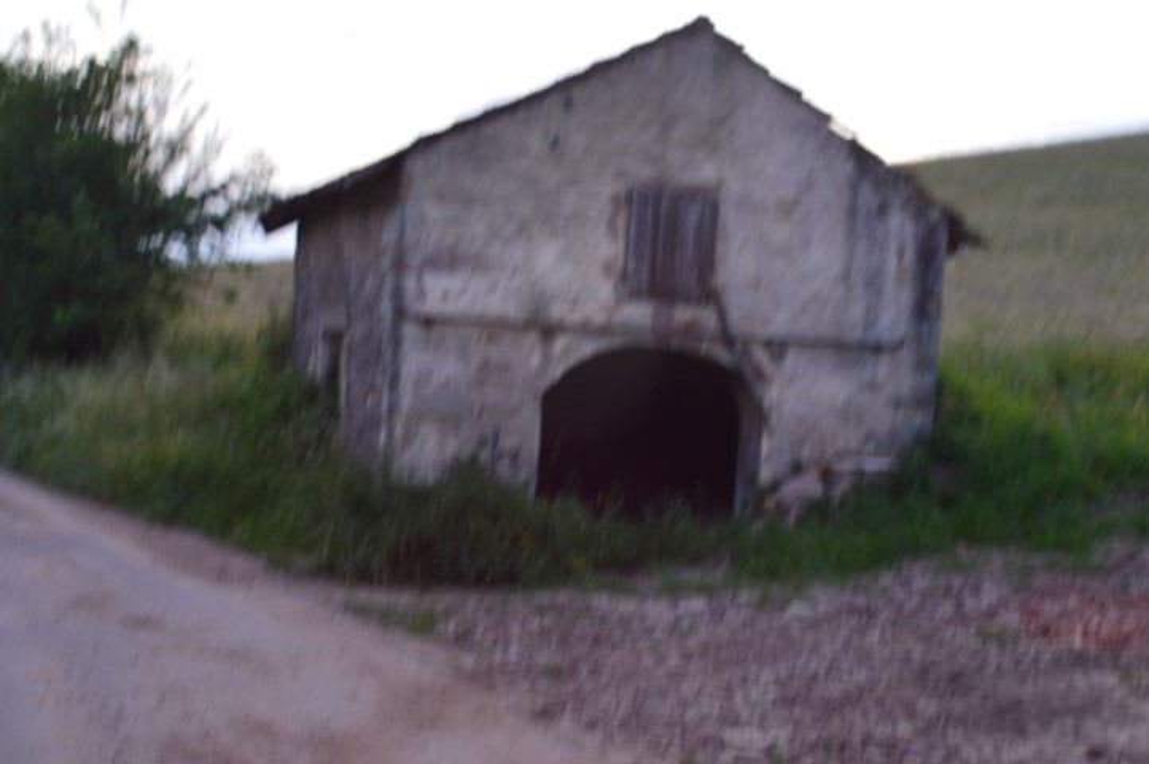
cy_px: 382
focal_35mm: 42
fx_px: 1339
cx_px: 574
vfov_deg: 31.8
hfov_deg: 46.4
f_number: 8
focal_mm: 28
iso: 400
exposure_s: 1/80
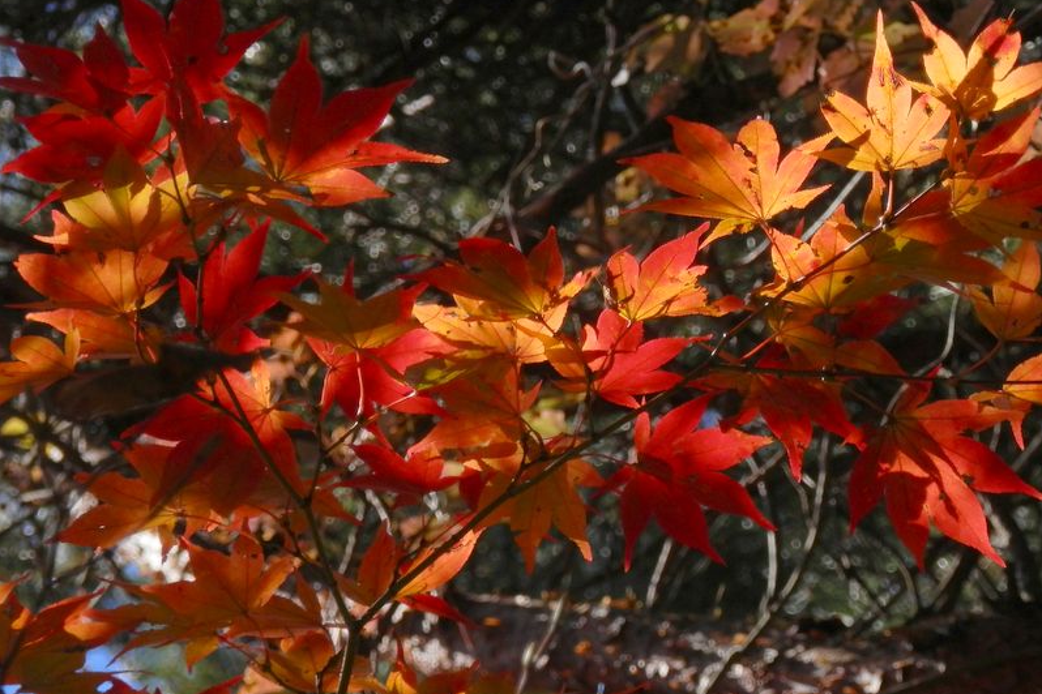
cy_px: 354
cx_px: 521
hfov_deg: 7.2
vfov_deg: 4.8
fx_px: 8277
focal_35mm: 286
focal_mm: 48.9
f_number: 6.4
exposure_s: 1/250
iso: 80
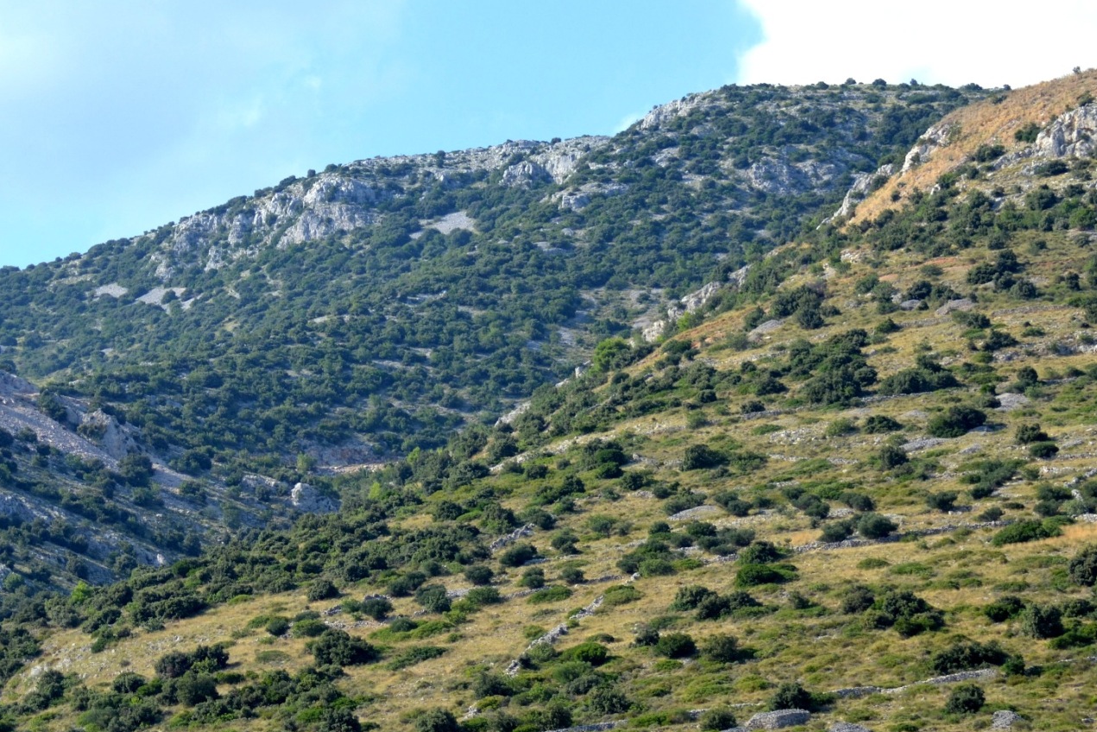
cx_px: 465
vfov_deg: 10.2
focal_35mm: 134
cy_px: 398
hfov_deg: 15.3
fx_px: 4084
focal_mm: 70
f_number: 5.6
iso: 200
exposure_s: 1/500
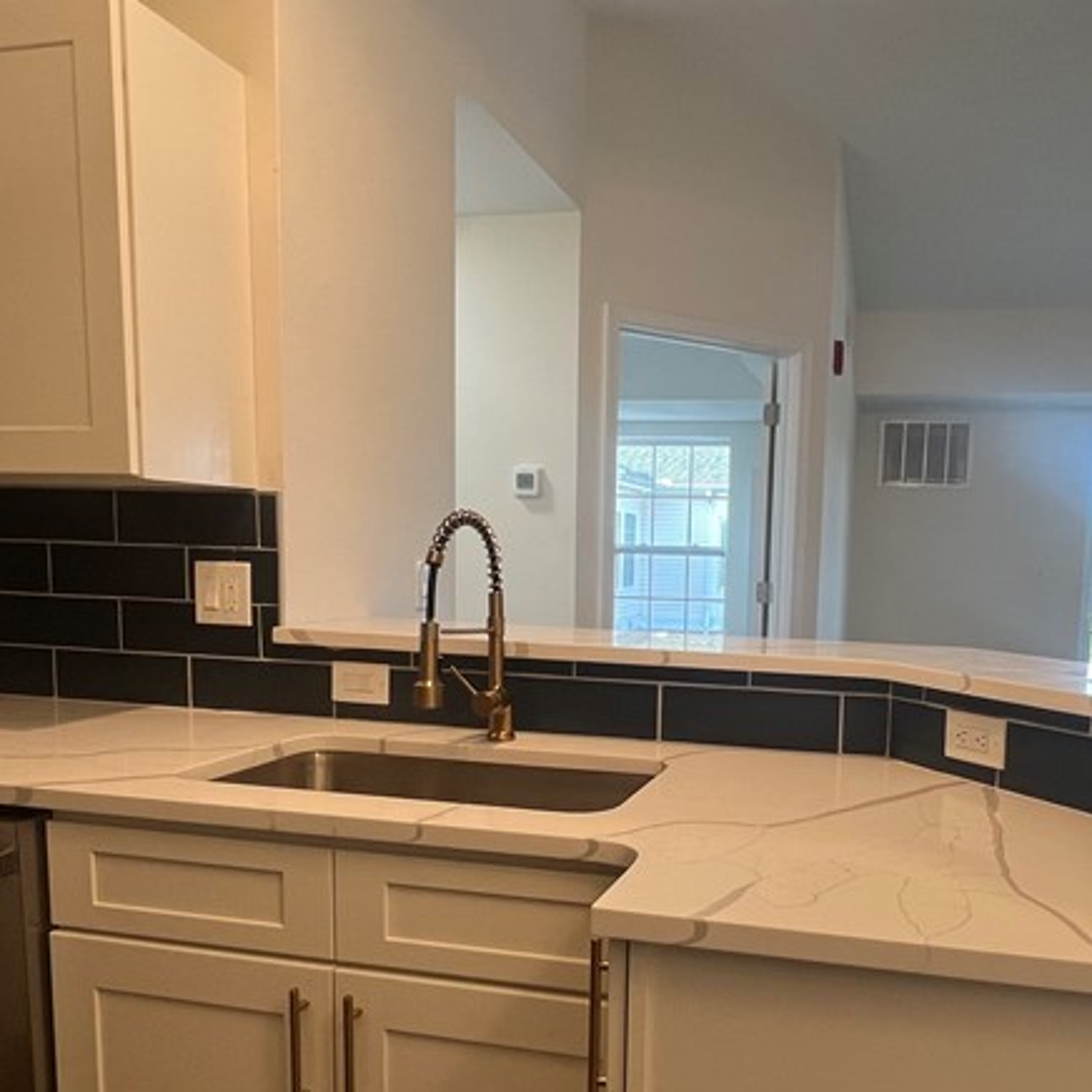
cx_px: 694
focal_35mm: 27
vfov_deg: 58.4
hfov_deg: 58.2
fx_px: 964
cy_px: 676
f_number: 1.8
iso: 125
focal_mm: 1.57
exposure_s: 1/120
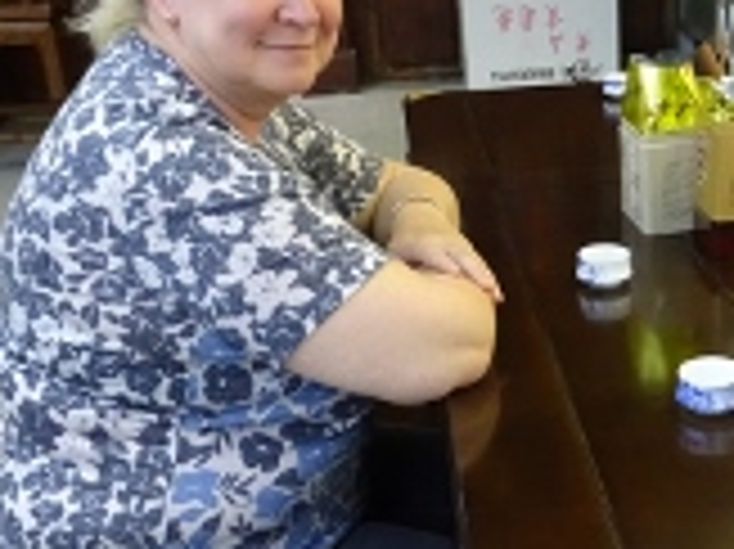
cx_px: 549
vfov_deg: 24.6
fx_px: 1250
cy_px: 396
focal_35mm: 59
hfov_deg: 32.1
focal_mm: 4.1
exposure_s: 1/30
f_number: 3.5
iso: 800
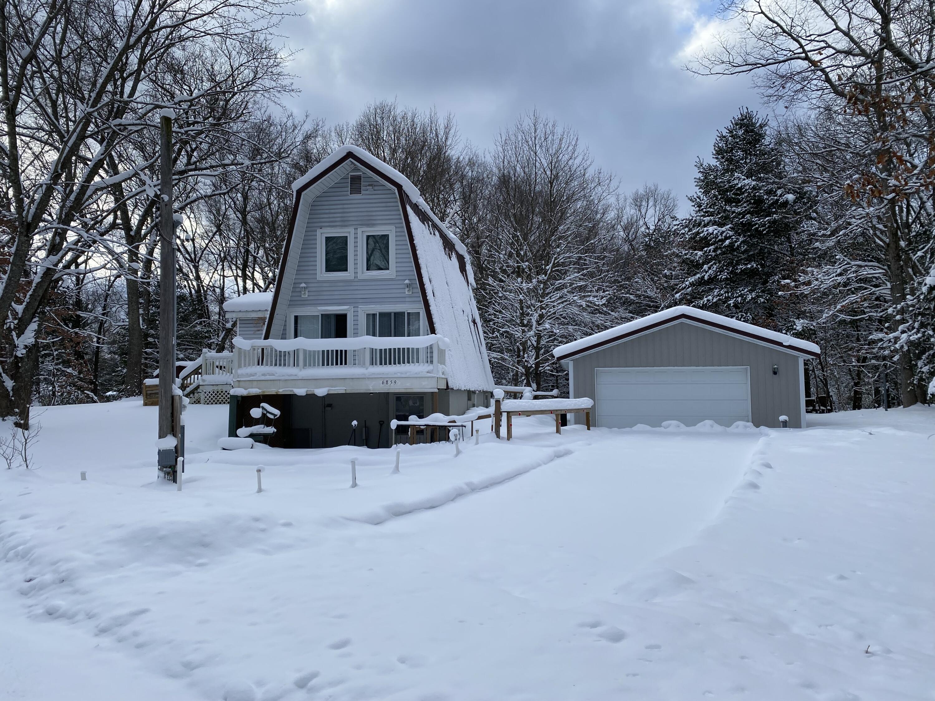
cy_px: 350
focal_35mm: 26
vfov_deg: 53.1
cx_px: 468
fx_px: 702
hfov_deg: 67.3
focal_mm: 4.25
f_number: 1.8
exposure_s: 1/2268
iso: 32
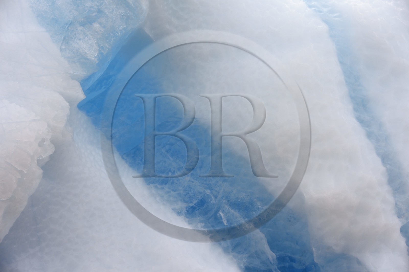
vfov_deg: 13.7
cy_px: 136
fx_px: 1135
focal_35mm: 100
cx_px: 204
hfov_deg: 20.4
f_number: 7.1
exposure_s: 1/800
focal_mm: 100
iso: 400
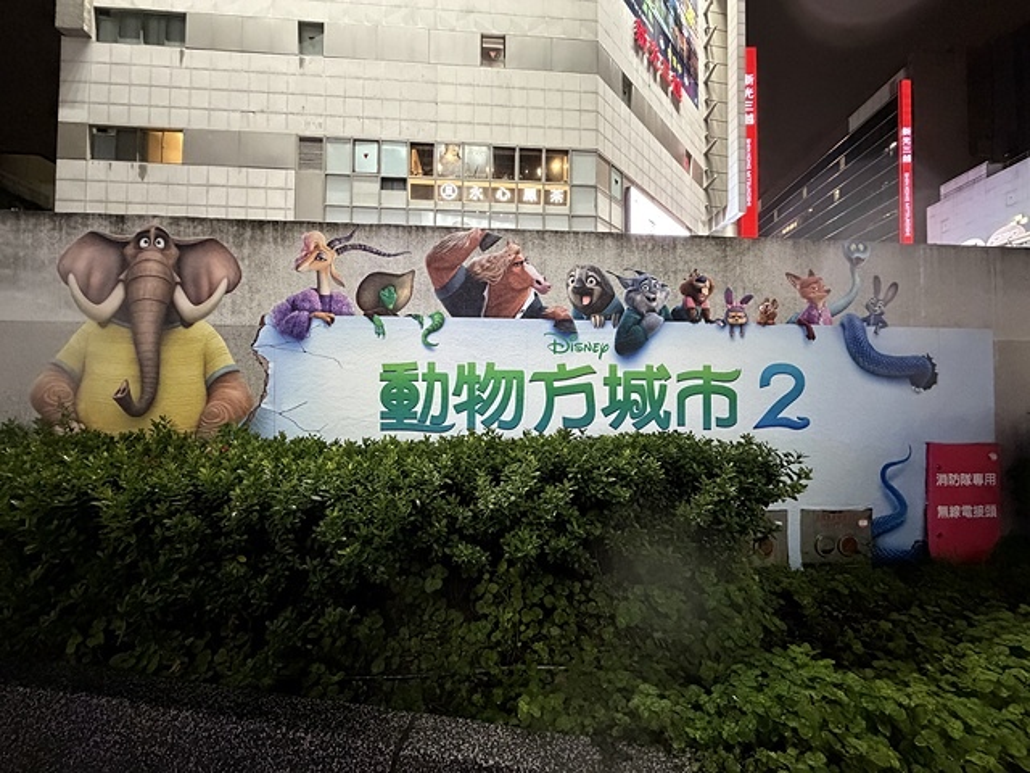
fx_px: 417
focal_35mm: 14
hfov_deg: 102.1
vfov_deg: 85.7
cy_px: 386
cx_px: 515
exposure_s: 1/60
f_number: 2.2
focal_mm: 2.22
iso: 1000
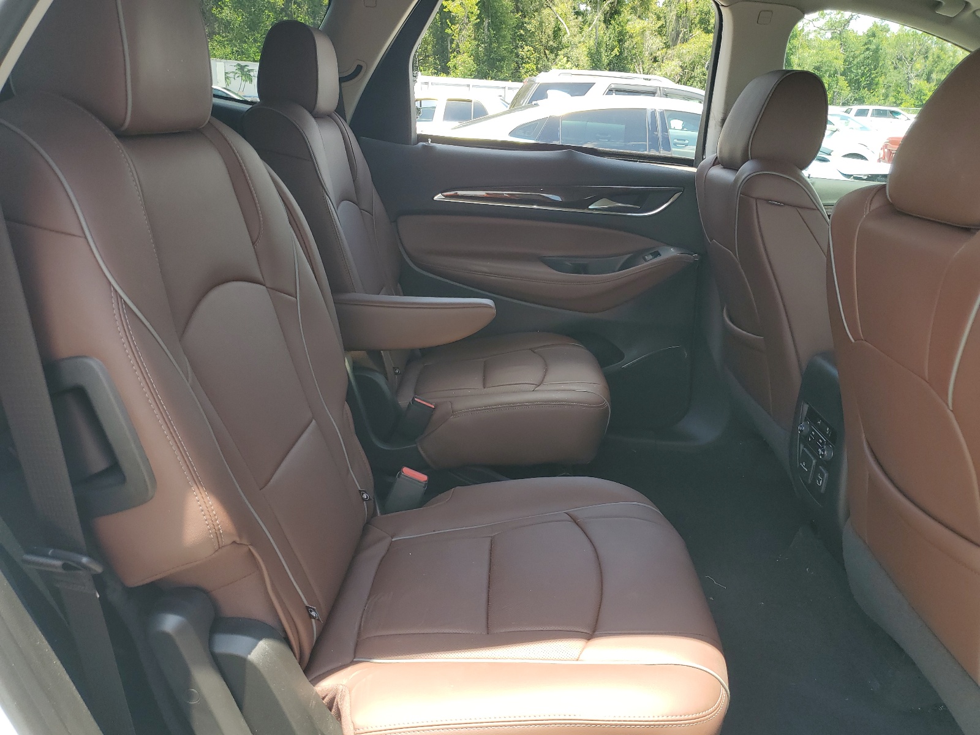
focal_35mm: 26
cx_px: 490
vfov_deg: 53.1
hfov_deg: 67.3
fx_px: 736
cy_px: 368
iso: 50
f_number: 1.5
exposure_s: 1/385
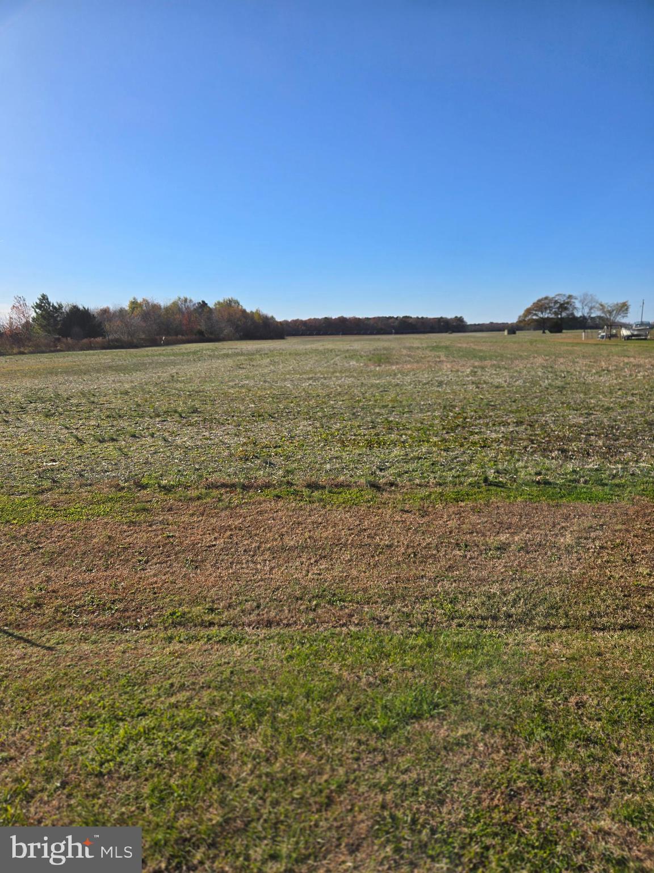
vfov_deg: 73.9
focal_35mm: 23
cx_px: 327
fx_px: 579
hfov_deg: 58.9
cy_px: 436
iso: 25
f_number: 1.8
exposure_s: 1/2222
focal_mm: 5.4
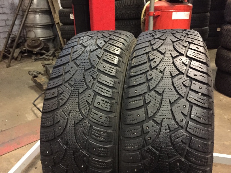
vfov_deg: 48.2
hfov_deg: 61.7
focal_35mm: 29
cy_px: 86
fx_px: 194
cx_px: 116
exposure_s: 1/15
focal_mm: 4.15
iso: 400
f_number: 2.2
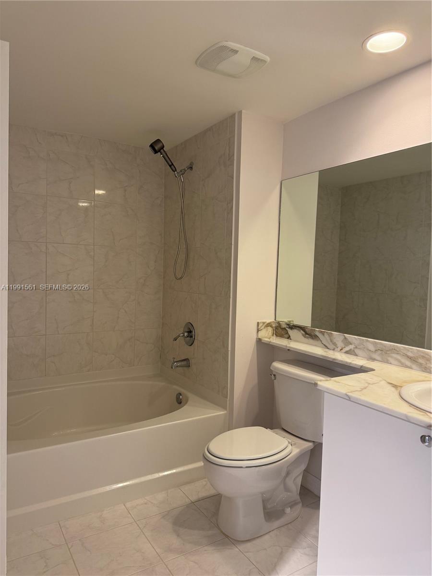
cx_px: 216
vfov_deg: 71.6
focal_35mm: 24
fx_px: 399
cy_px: 288
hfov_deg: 56.8
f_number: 1.78
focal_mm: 6.76
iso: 160
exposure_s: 1/60
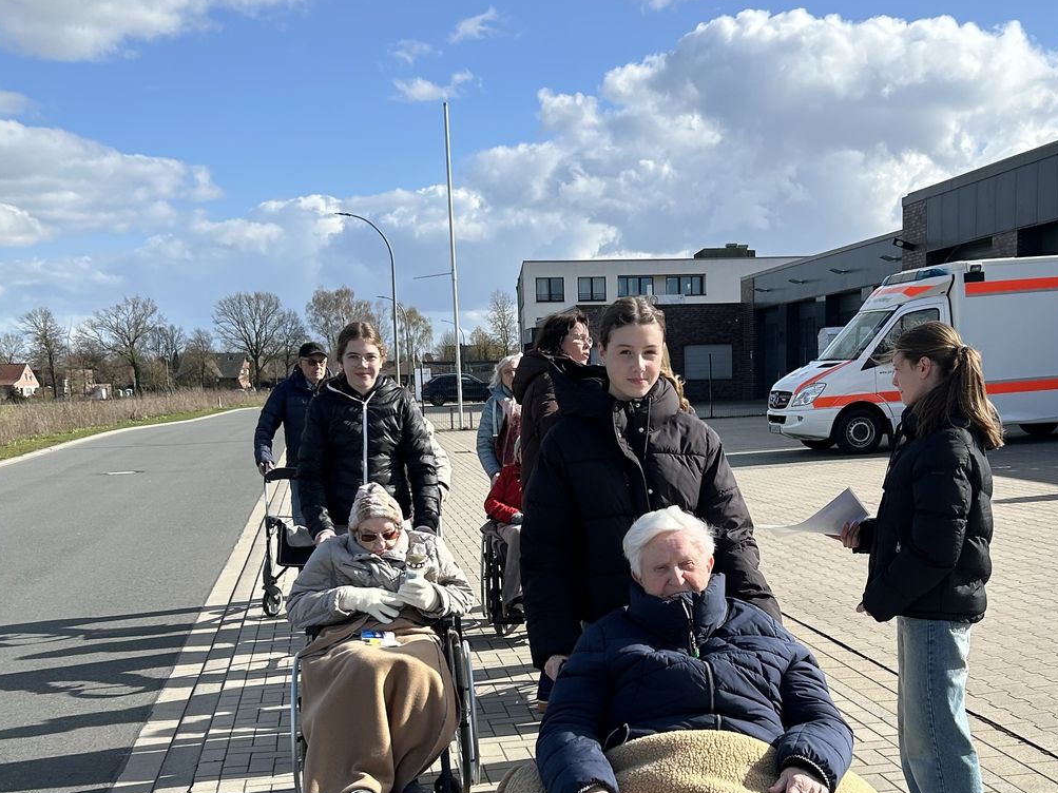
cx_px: 584
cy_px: 479
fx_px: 1070
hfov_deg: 52.5
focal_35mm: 35
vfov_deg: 40.5
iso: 50
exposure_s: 1/3831
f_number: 1.5
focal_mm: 5.7
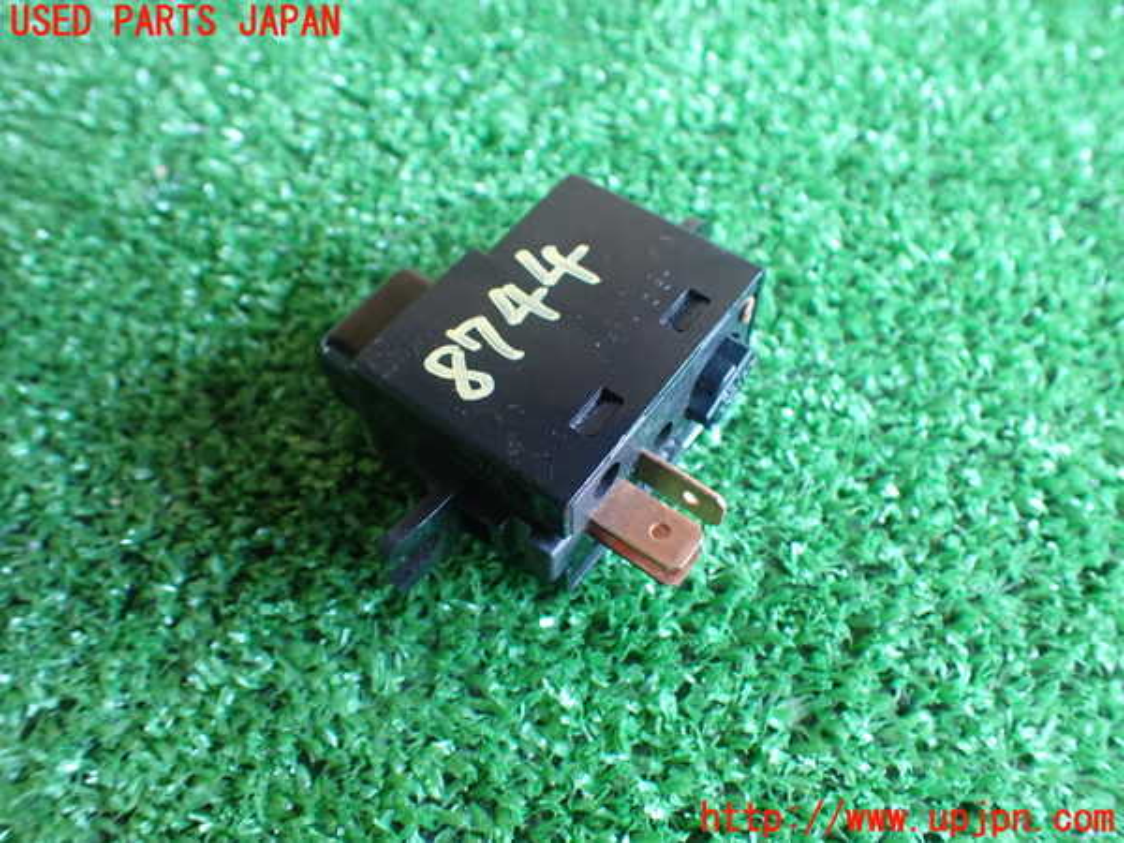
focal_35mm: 30
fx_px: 974
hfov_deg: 60.0
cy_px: 422
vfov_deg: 46.8
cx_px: 562
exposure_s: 1/40
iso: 800
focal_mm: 5.4
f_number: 2.3
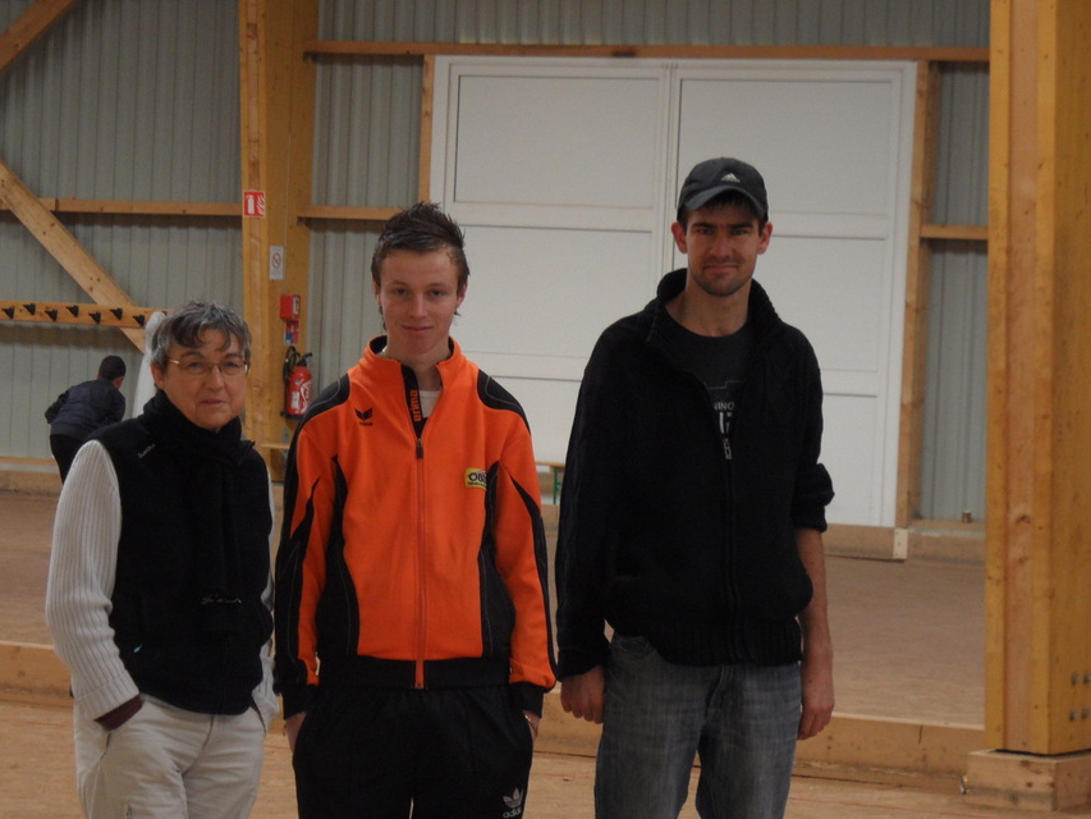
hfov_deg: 14.6
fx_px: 4255
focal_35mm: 135
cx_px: 478
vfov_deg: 11.0
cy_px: 457
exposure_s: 1/60
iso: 200
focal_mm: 20
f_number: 4.4
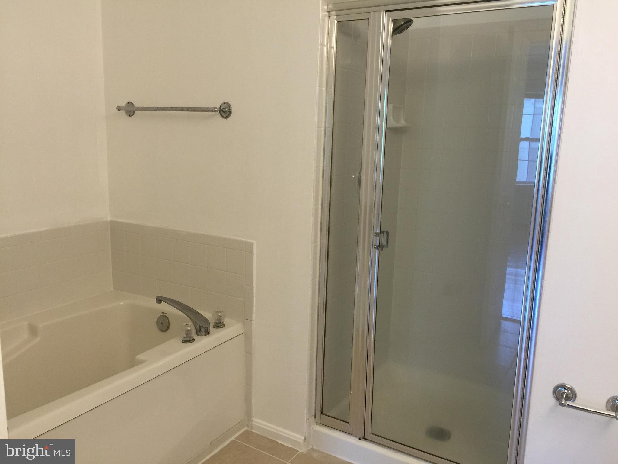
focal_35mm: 29
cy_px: 232
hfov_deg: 61.7
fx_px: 518
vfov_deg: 48.2
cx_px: 309
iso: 32
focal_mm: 4.15
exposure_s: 1/30
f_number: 2.2
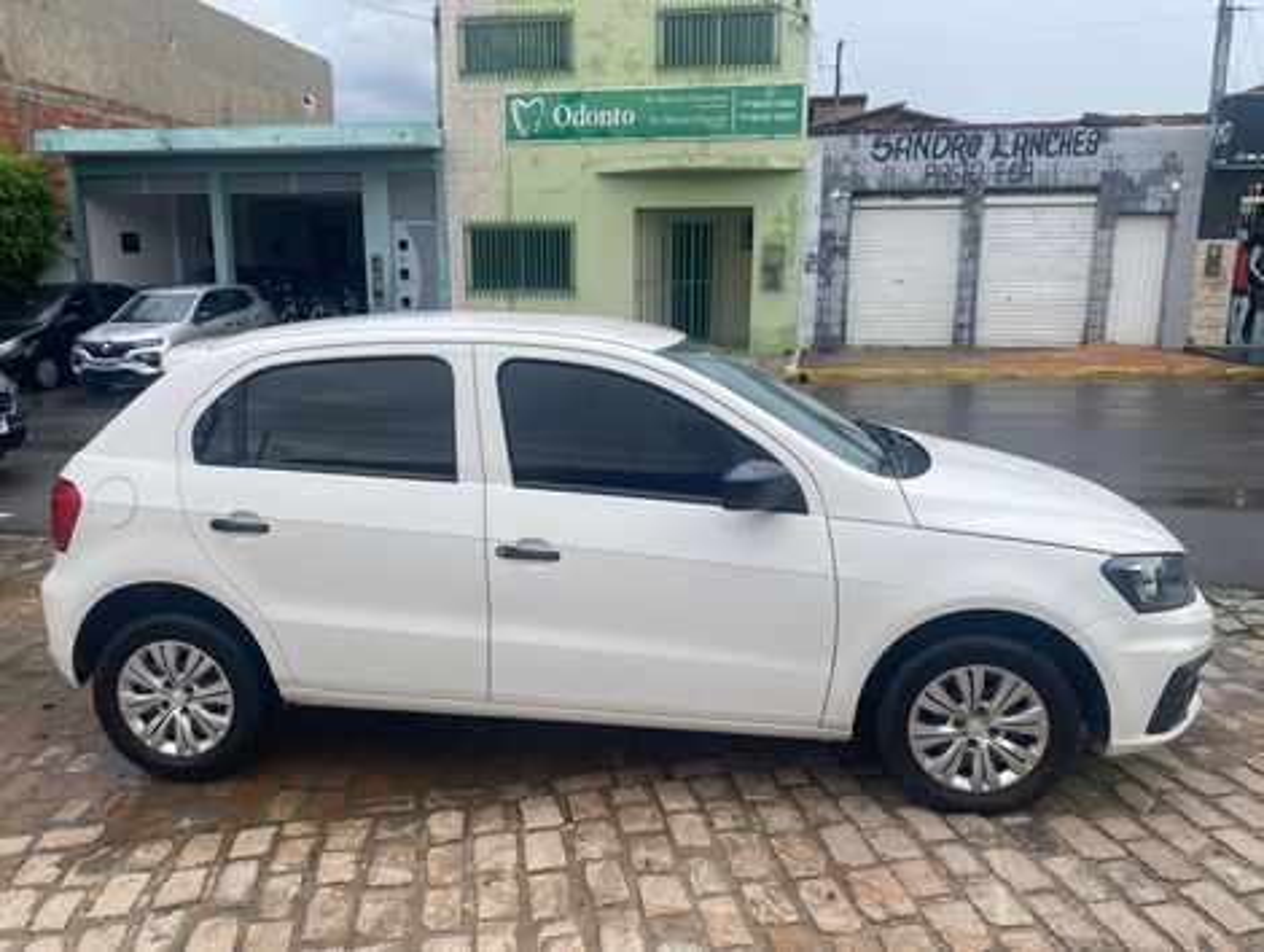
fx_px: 951
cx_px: 632
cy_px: 476
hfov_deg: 67.2
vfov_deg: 53.2
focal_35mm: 26
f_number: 1.8
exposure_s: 1/782
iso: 32
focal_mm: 4.25
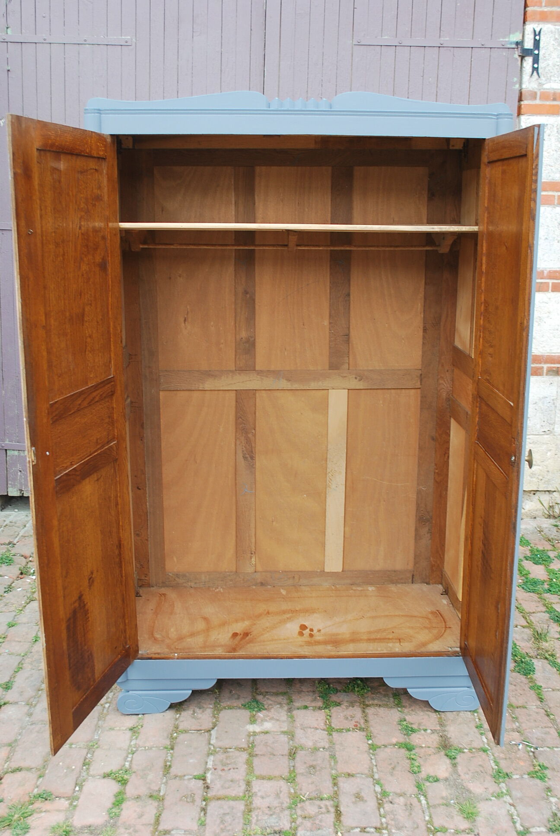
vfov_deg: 53.1
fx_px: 838
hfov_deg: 37.0
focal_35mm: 36
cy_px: 418
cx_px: 280
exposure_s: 1/100
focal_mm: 24
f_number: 5
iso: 200
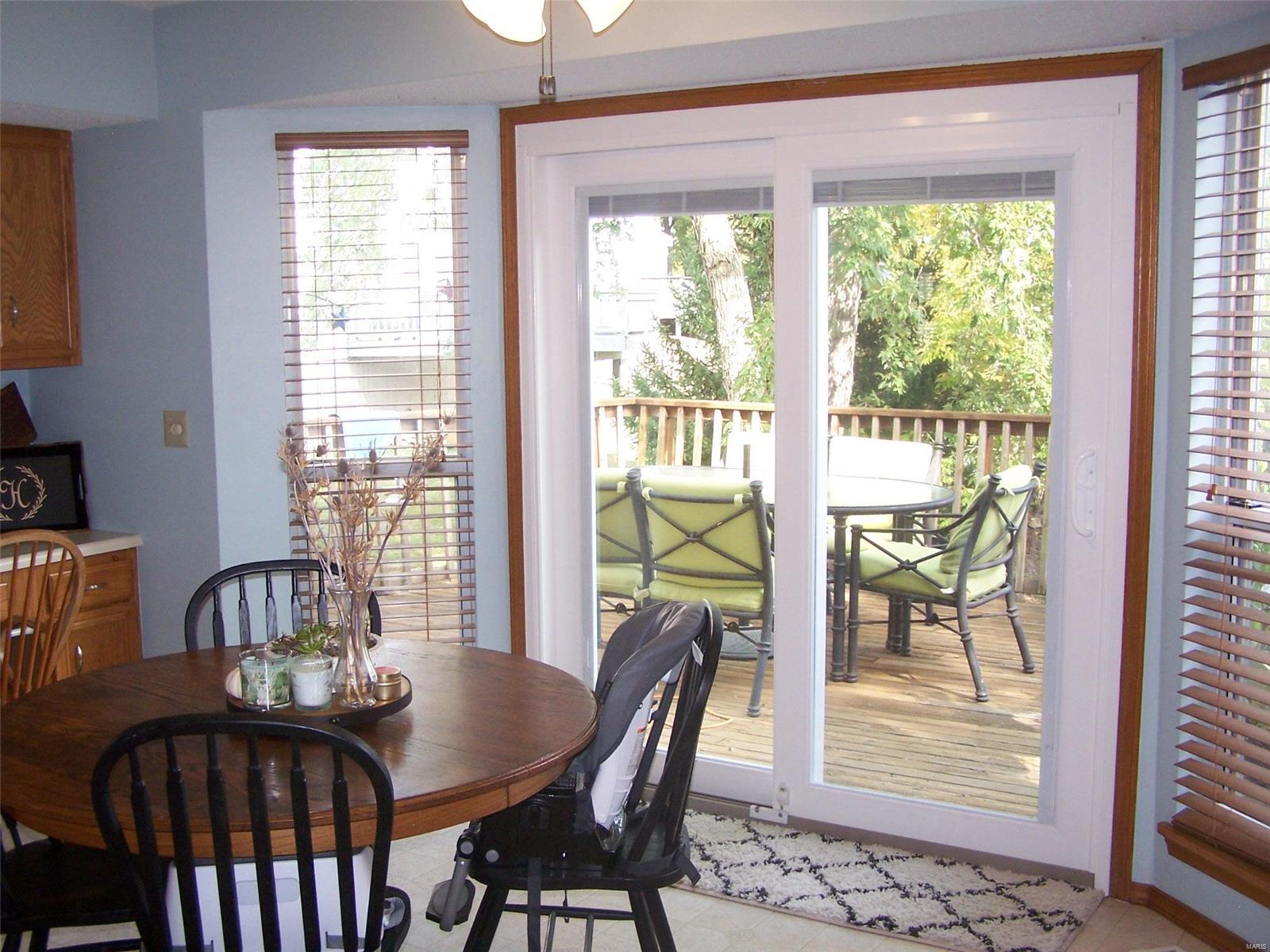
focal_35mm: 38
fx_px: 1394
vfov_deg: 37.7
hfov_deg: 49.0
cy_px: 476
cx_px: 635
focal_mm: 6.3
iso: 140
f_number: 2.8
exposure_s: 1/60
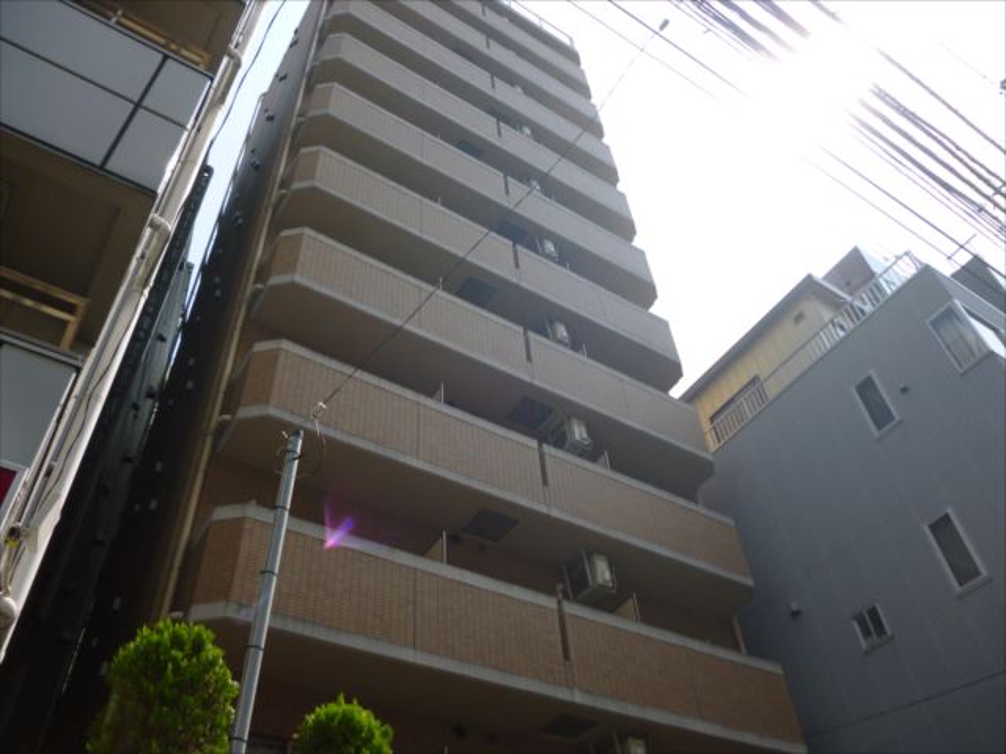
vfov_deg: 49.7
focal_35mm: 28
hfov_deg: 63.4
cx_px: 503
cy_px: 377
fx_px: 814
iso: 100
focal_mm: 5
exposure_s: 1/125
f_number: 9
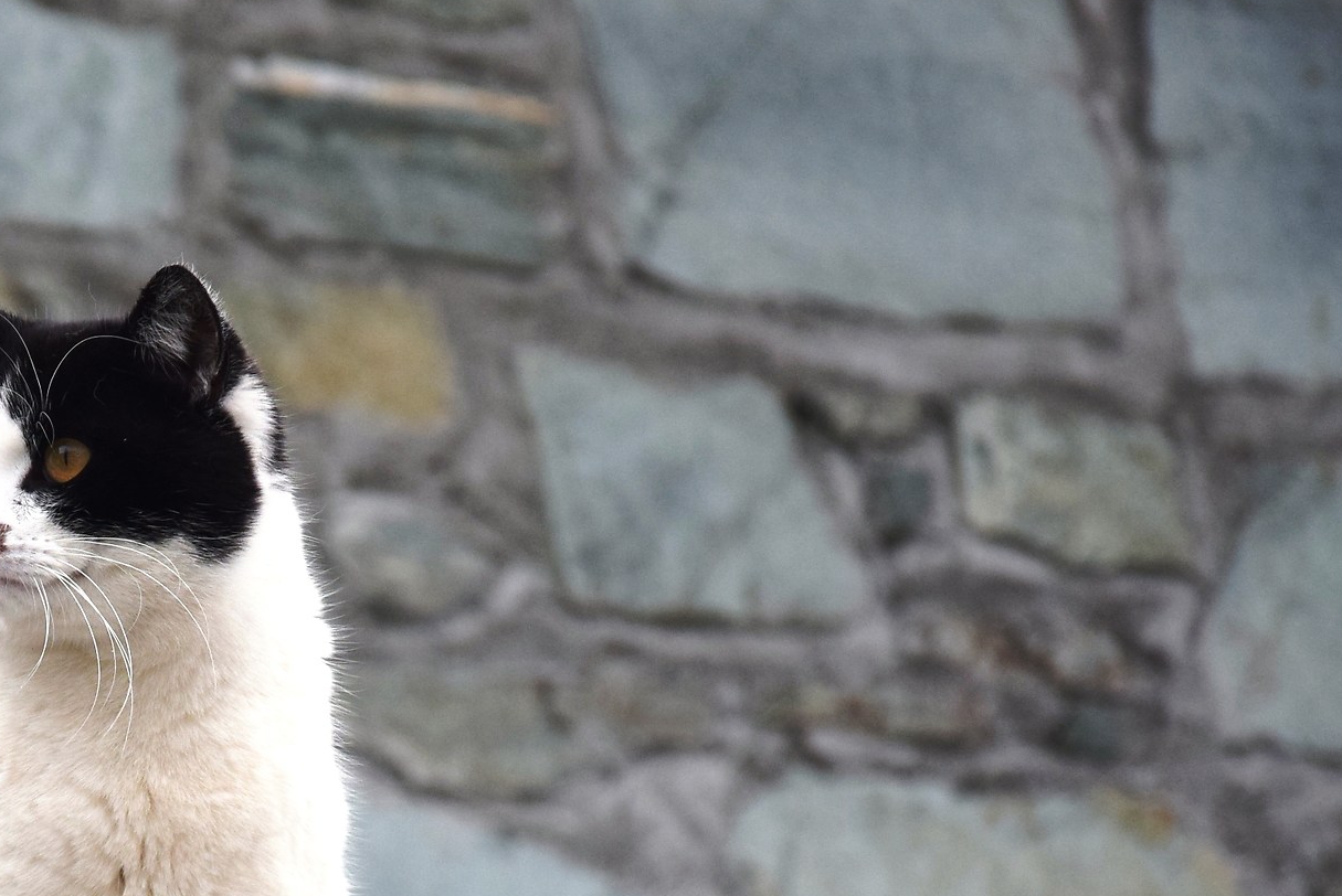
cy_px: 765
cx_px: 75
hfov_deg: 6.6
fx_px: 11601
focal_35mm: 311
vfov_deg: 4.4
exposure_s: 1/500
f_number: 5.6
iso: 800
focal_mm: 105
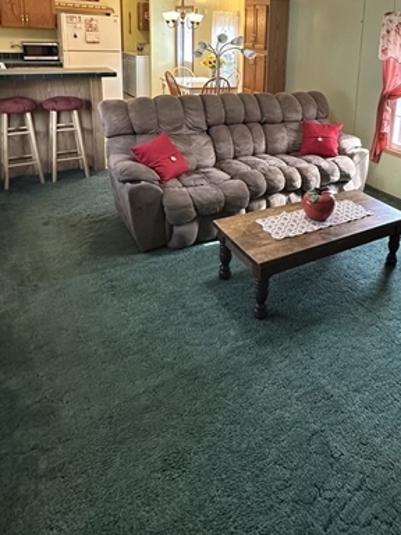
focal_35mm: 28
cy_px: 128
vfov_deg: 59.7
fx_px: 432
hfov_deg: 47.6
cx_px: 308
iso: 250
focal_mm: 2.22
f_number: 2.2
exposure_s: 1/120
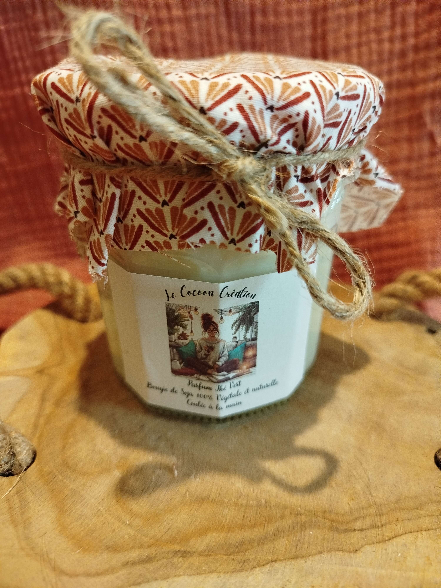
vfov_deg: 71.6
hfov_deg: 56.8
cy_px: 294
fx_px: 408
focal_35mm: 24
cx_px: 220
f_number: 1.7
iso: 640
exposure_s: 1/25
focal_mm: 5.31
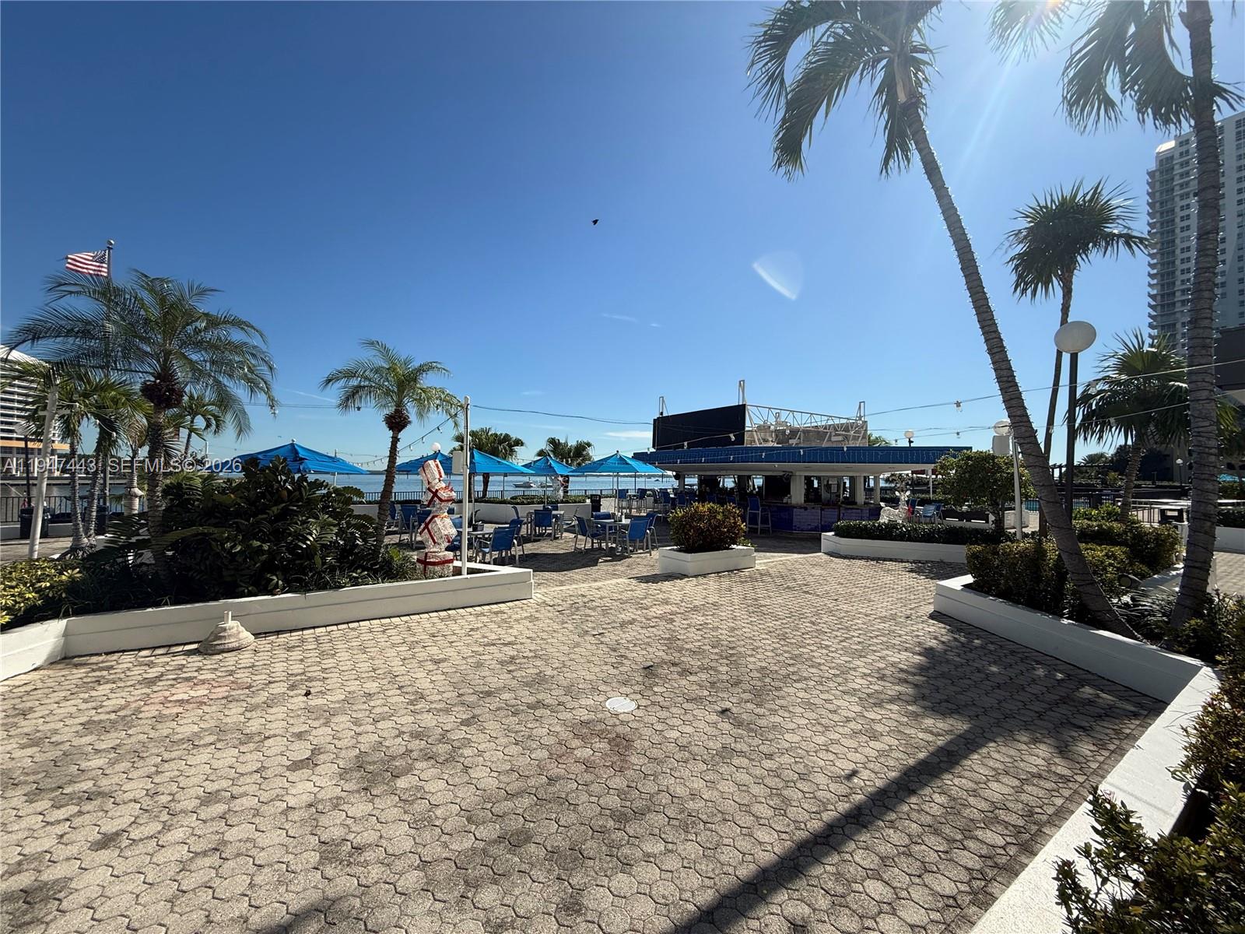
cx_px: 622
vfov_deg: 85.7
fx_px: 504
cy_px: 467
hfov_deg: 102.1
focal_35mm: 14
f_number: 2.2
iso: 50
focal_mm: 2.22
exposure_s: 1/3125
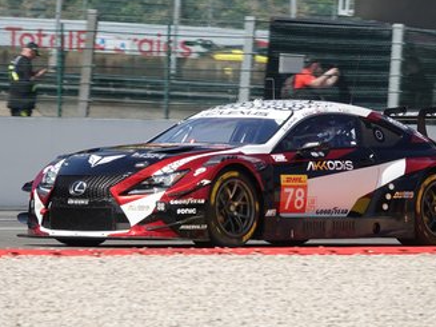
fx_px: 5338
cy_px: 145
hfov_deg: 4.7
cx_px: 212
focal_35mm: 424
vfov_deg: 3.5
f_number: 4.5
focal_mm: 117.29
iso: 100
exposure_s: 1/800
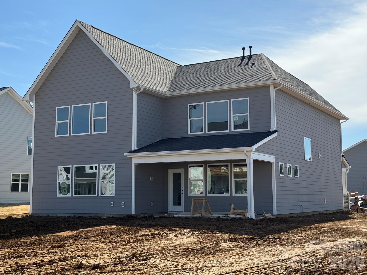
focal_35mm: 48
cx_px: 184
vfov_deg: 30.3
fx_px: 509
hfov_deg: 39.7
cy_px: 138
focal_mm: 6.76
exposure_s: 1/7143
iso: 80
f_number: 1.78
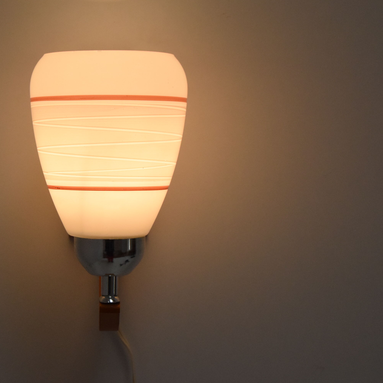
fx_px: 1102
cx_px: 111
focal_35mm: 88
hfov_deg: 19.6
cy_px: 192
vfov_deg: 19.7
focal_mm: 46
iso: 1600
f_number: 13
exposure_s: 1/640
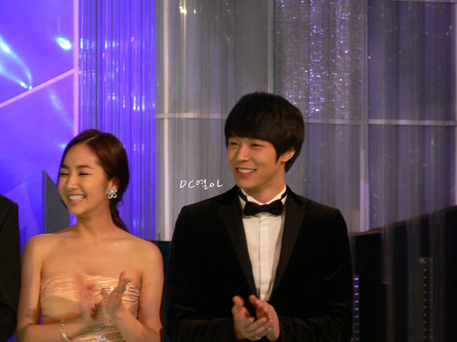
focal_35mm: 535
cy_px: 171
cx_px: 228
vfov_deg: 2.8
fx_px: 7063
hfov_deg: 3.7
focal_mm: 88.8
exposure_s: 1/30
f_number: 3.7
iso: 100
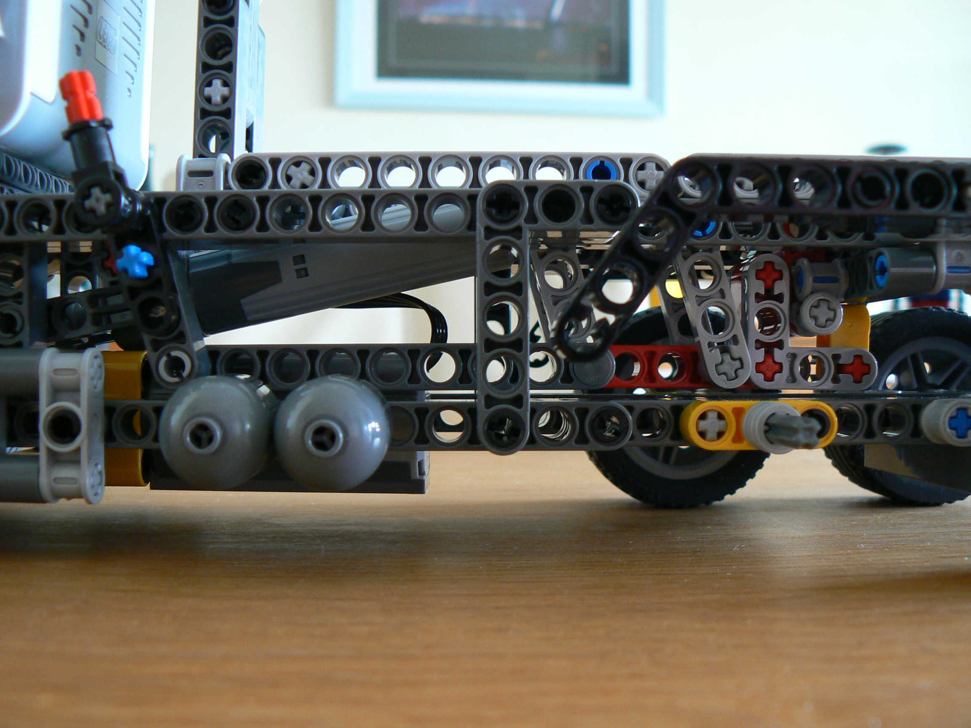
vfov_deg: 39.7
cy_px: 364
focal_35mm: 36
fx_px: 1010
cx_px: 486
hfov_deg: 51.4
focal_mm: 6
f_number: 2.8
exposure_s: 1/5
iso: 100
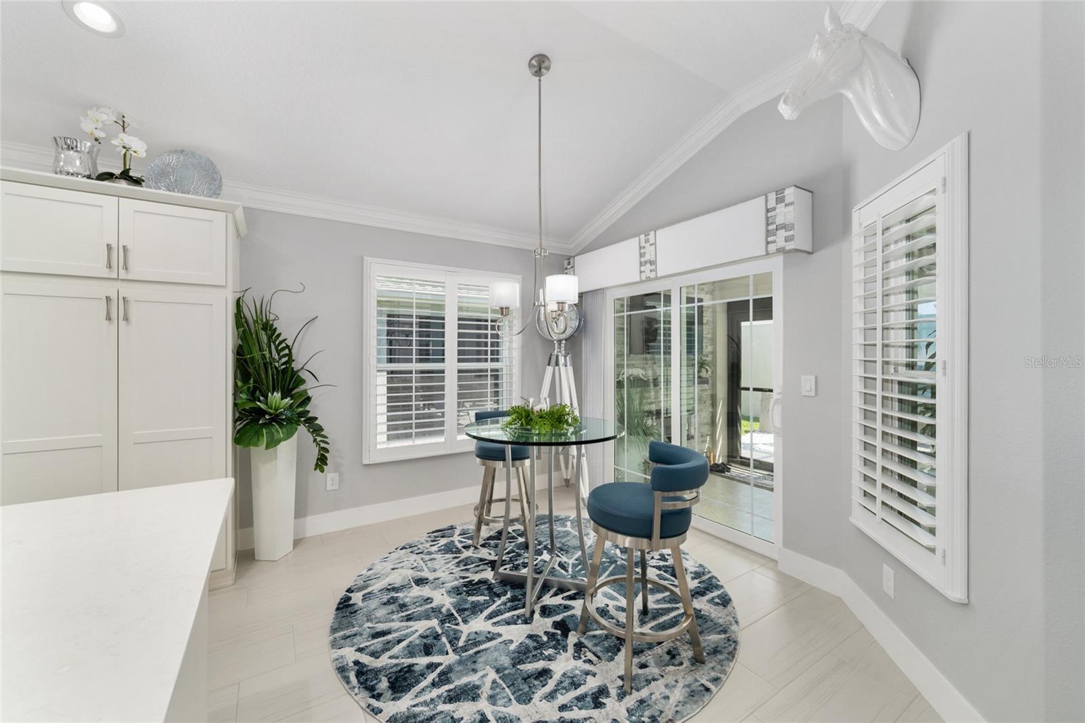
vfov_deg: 81.2
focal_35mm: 14
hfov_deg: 104.3
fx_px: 422
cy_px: 362
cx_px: 542
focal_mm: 14
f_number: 8
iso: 320
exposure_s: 1/30
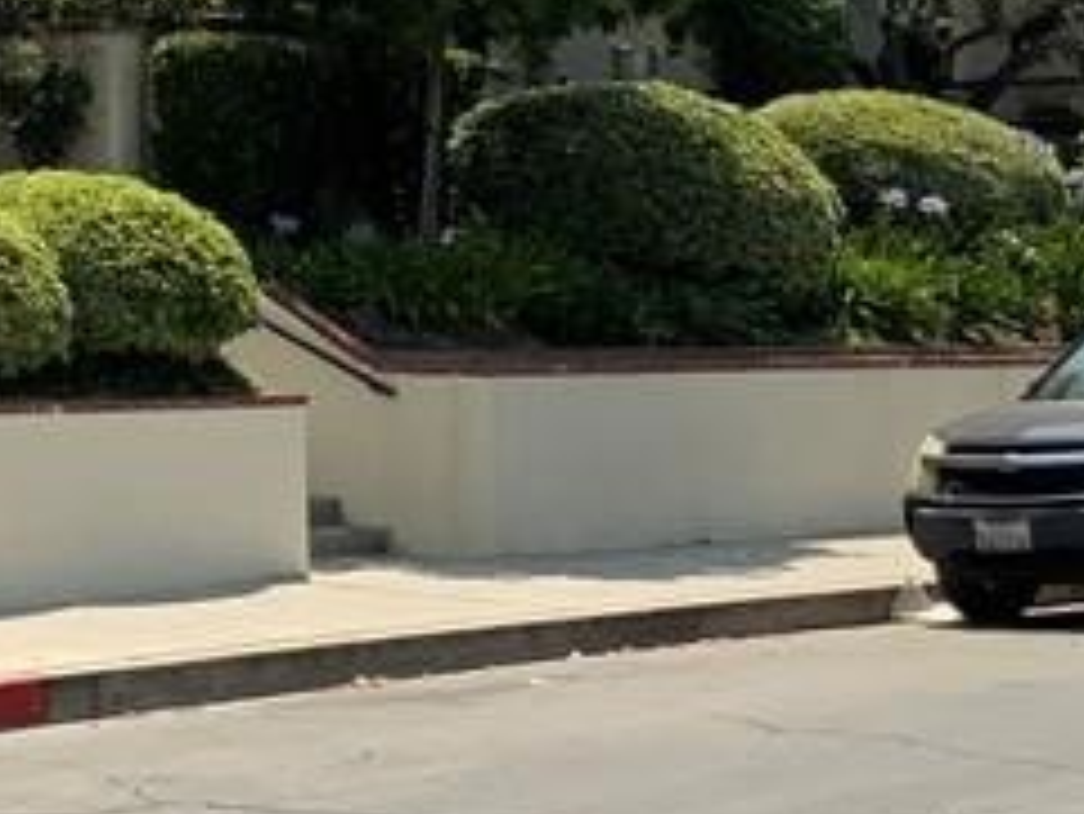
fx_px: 3854
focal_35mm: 123
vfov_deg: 11.9
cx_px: -117
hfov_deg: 15.6
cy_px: -99
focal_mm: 3
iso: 20
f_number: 1.8
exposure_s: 1/2959
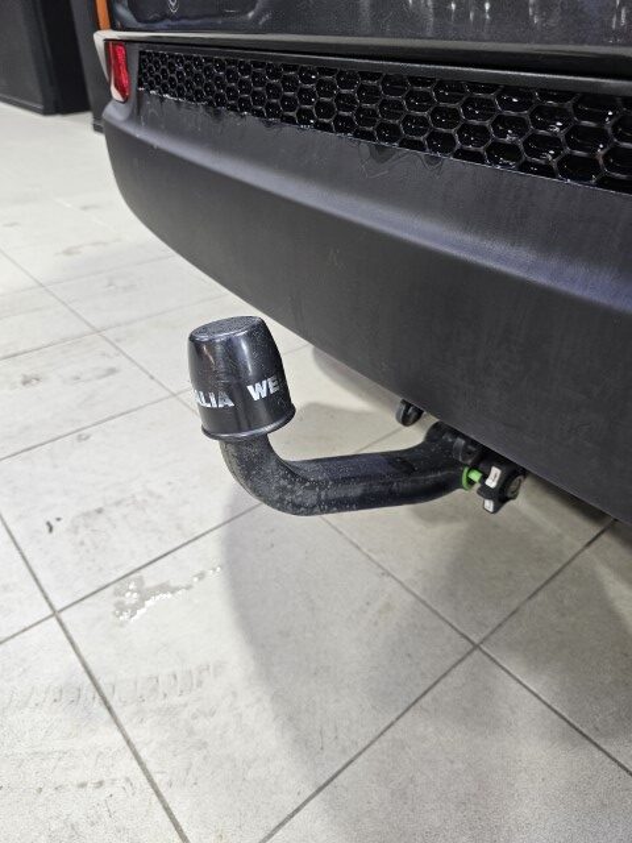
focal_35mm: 23
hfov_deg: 58.9
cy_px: 422
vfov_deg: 73.9
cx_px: 316
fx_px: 560
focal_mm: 6.3
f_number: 1.7
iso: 250
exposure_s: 1/100
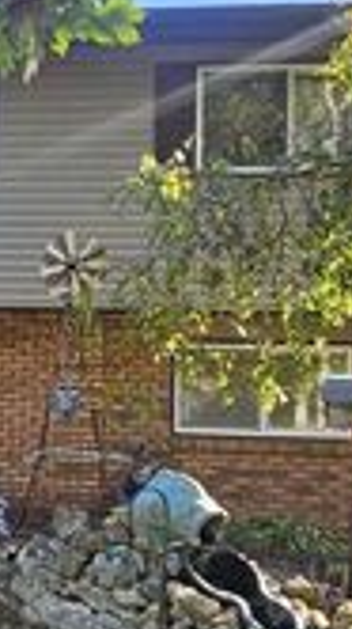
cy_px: 362
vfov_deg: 36.6
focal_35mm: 57
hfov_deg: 18.0
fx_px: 949
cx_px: -220
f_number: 2.2
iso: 50
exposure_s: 1/340
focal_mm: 2.2
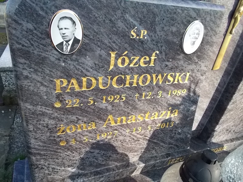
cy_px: 91
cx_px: 122
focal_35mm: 26
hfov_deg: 67.3
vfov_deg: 53.1
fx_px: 183
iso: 400
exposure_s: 1/160
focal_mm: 4.6
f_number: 8
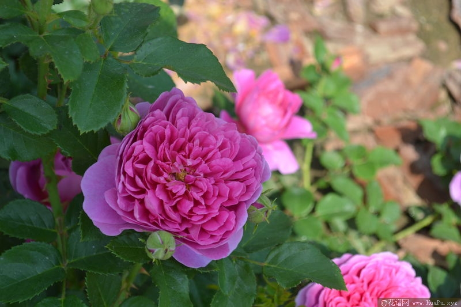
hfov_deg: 24.6
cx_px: 230
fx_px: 1056
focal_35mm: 82
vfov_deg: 16.5
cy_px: 154
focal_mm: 55
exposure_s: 1/200
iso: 100
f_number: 7.1
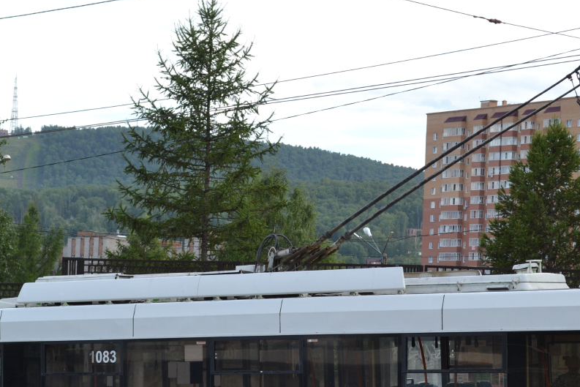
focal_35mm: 118
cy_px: 295
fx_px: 1901
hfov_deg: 17.3
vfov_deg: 11.6
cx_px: 341
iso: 400
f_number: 10
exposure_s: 1/400
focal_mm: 48
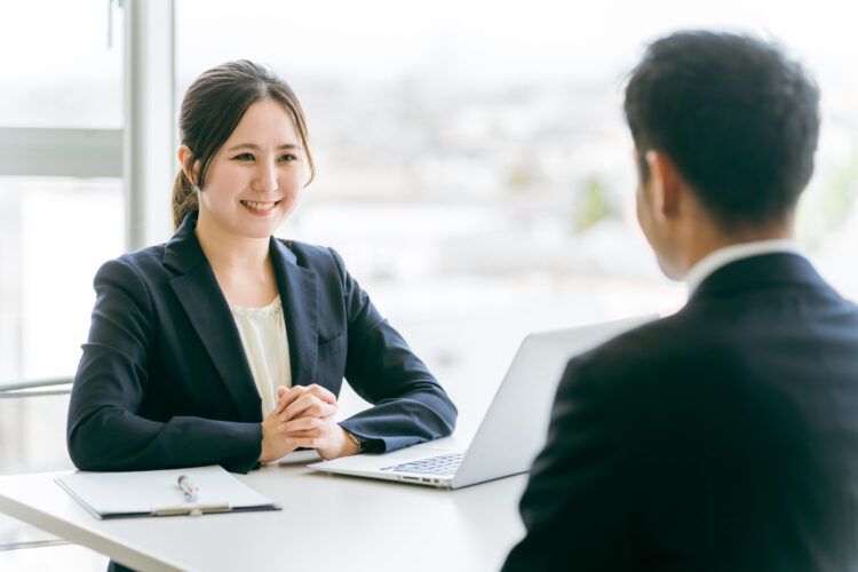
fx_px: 2407
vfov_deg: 13.6
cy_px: 286
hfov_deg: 20.2
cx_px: 429
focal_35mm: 101
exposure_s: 1/200
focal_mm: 101
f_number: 2.8
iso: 100
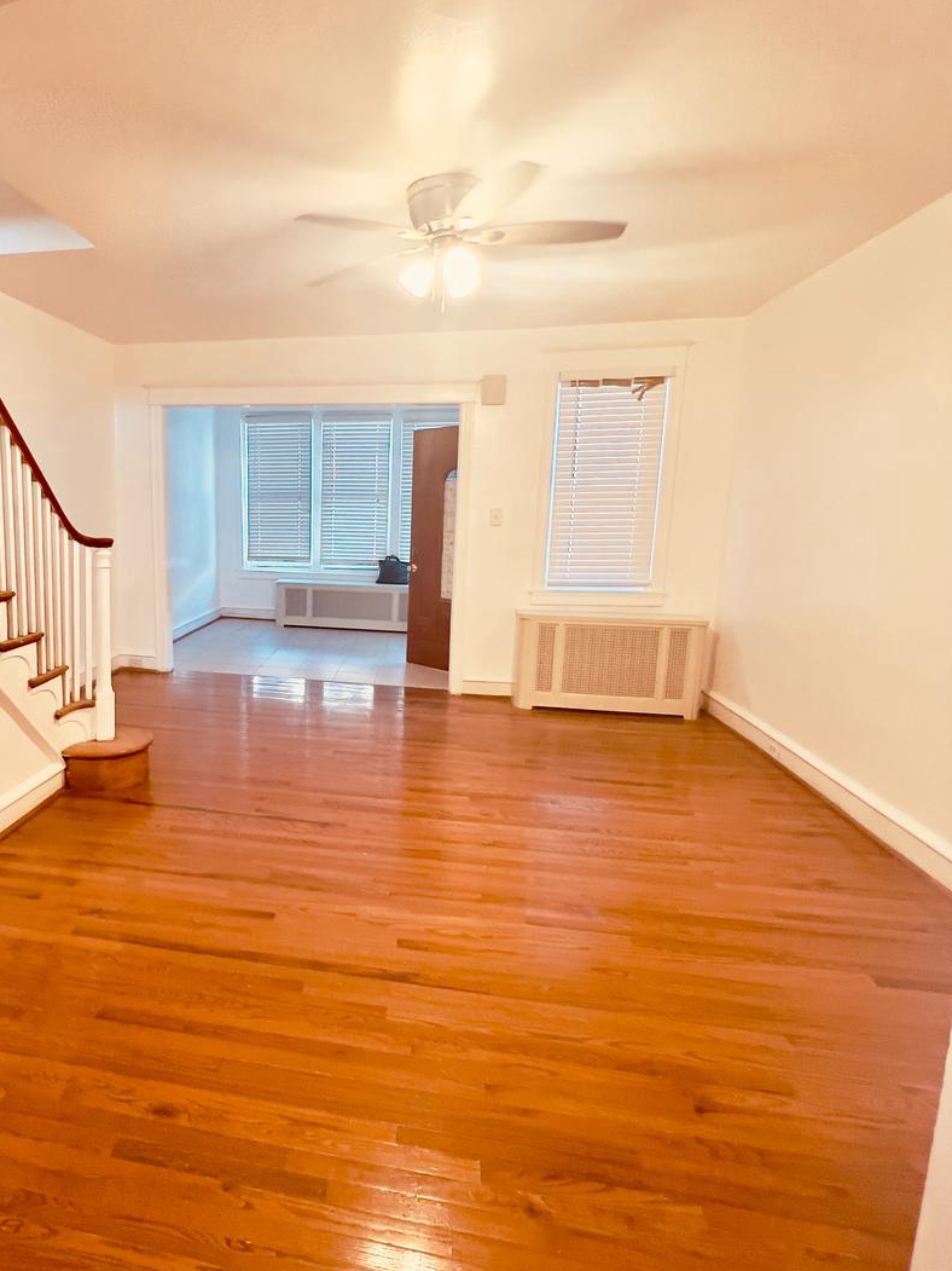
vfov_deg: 84.7
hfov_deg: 65.3
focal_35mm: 19
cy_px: 625
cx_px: 260
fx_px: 697
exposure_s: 1/60
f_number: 1.8
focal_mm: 1.57
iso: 200
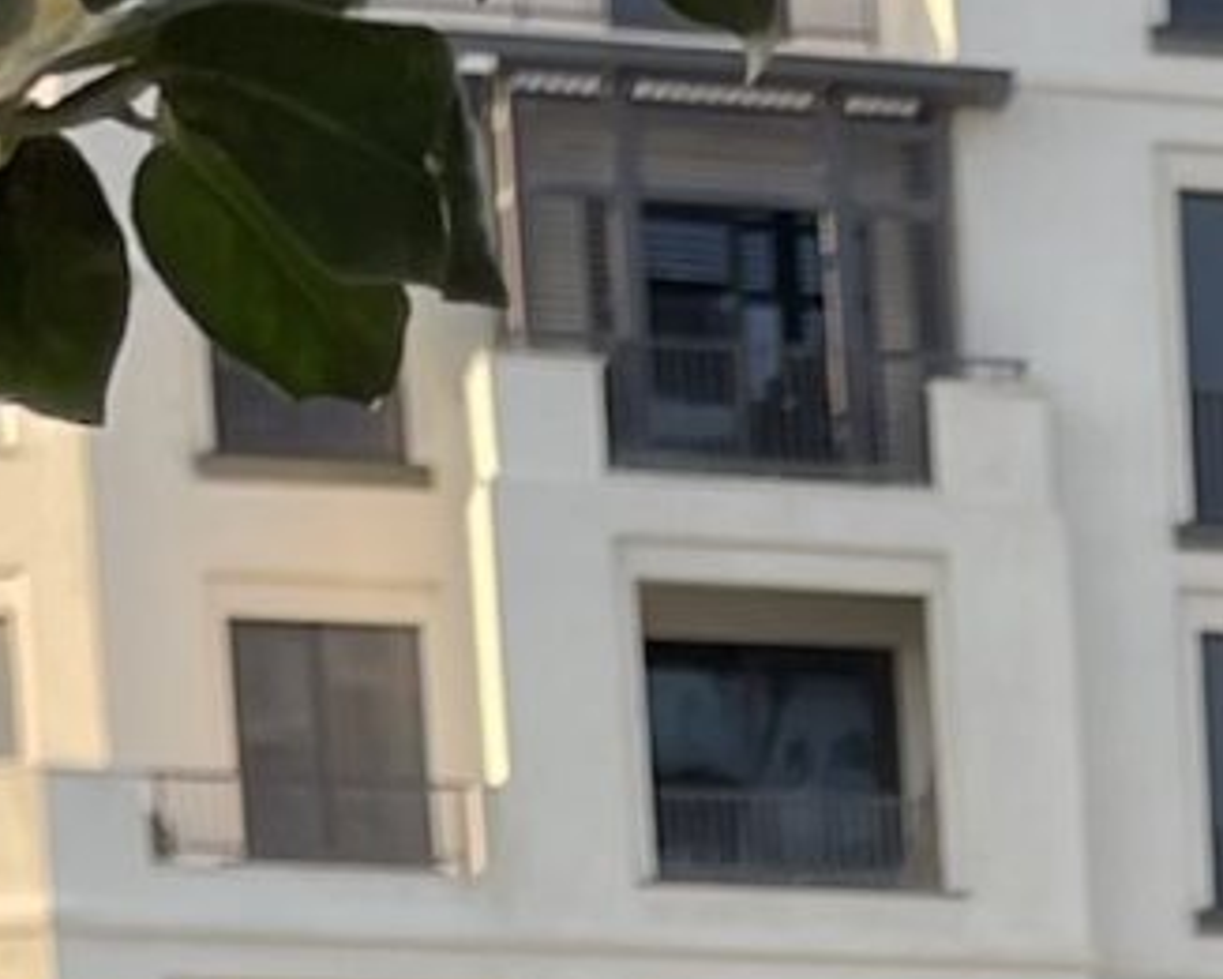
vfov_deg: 6.7
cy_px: 3436
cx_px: 2461
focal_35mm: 199
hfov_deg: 9.1
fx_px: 7205
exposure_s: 1/355
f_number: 1.6
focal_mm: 4.2
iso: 32
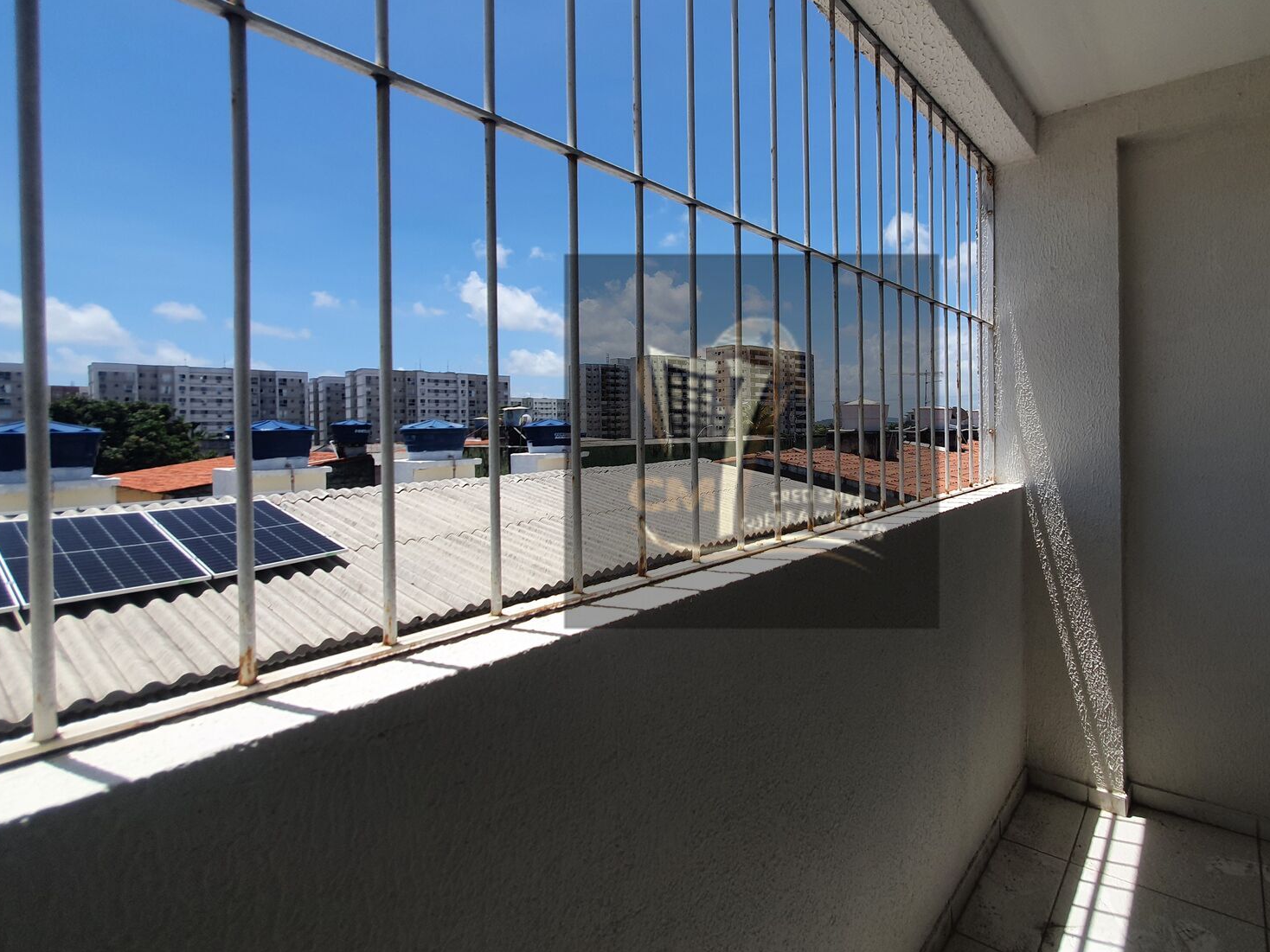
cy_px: 442
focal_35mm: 17
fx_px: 624
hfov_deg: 90.0
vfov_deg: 74.6
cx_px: 752
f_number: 2.2
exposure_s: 1/1528
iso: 50
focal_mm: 1.8
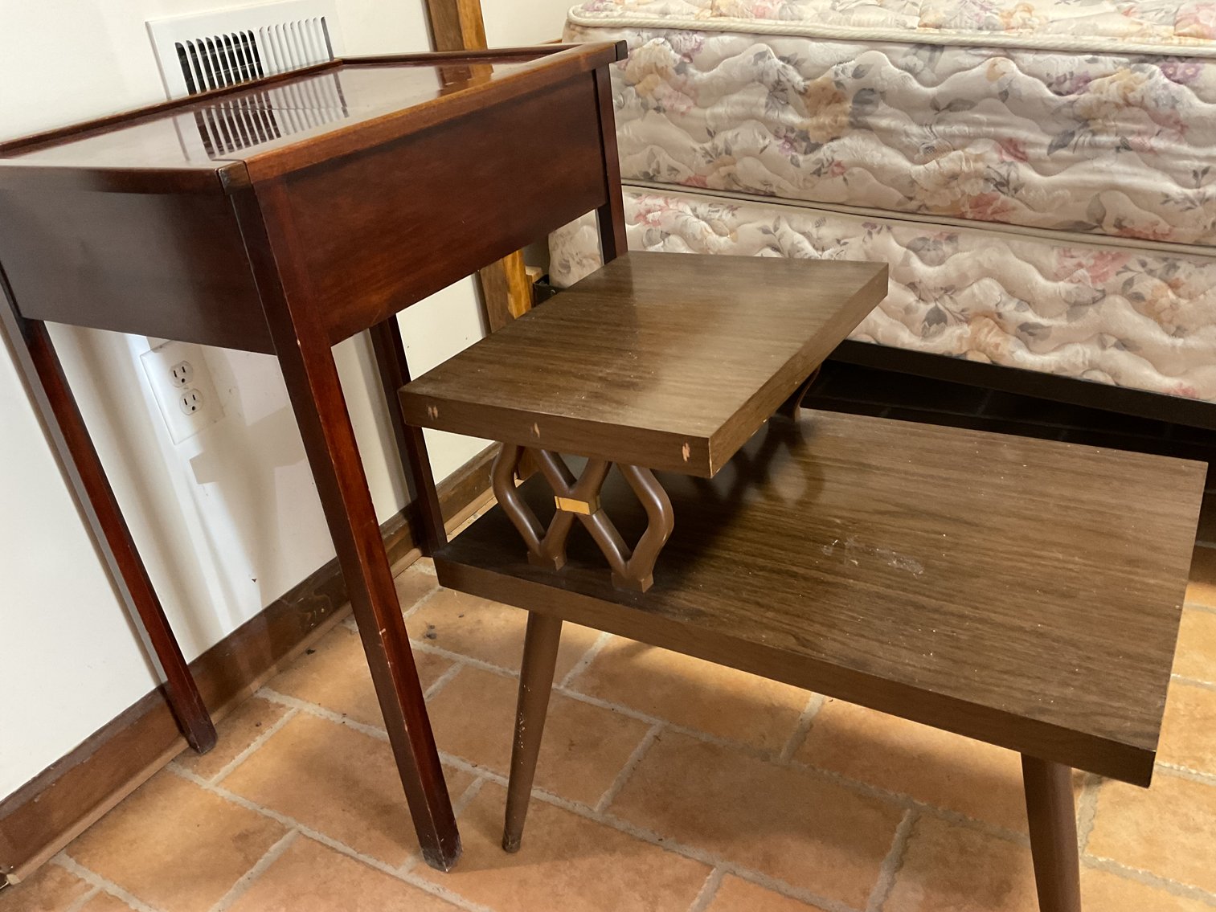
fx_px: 1019
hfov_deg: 61.7
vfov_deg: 48.2
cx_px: 608
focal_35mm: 29
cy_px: 456
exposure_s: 1/30
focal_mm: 3
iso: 250
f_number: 1.8
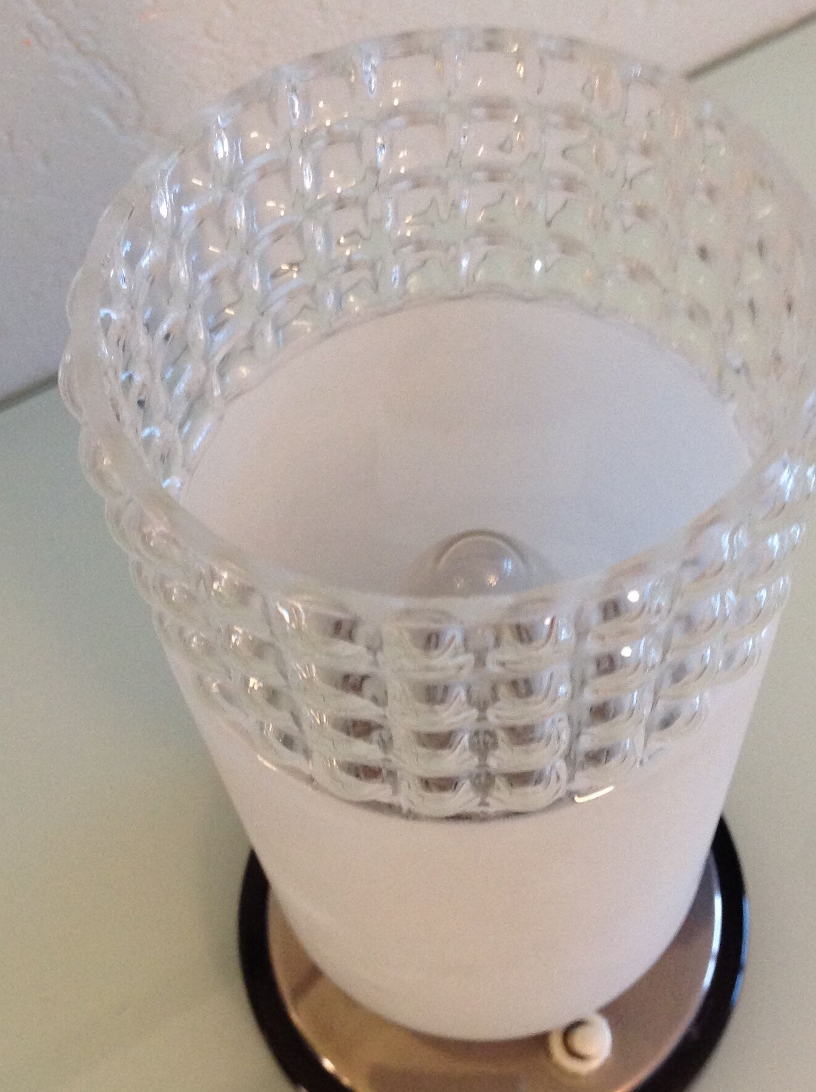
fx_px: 1607
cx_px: 502
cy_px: 577
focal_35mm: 51
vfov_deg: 37.5
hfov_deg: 28.4
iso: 250
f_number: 2.4
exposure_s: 1/17
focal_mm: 4.28
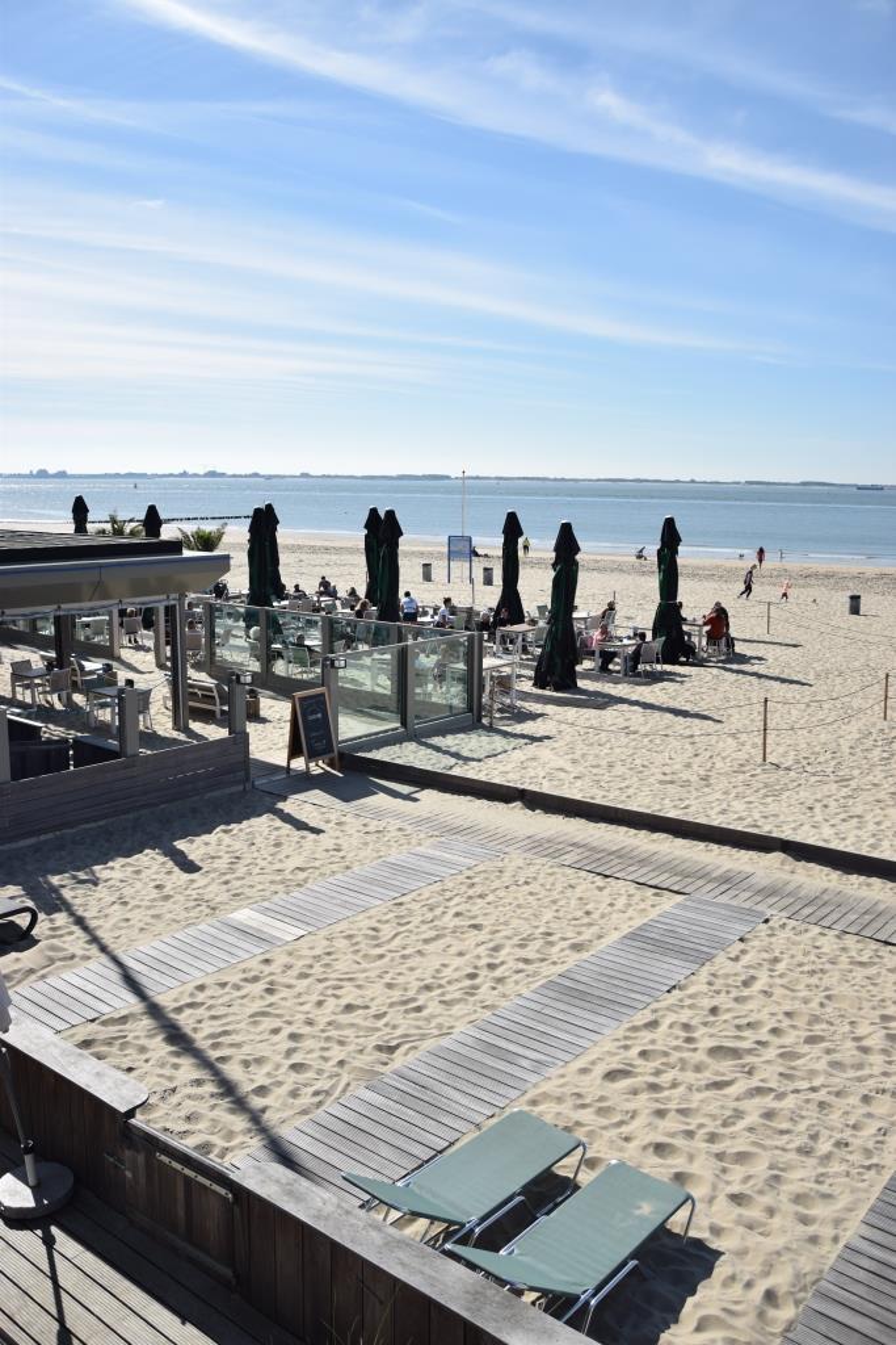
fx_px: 1176
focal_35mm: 32
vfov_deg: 59.5
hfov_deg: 41.7
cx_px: 448
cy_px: 672
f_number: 3.8
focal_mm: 21
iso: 100
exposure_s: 1/1250
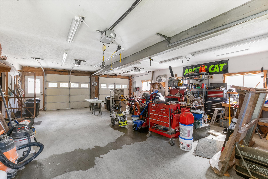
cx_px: 134
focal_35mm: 15
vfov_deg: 77.3
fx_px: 112
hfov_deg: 100.4
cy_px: 90
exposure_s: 1/4
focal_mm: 10
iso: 100
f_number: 8
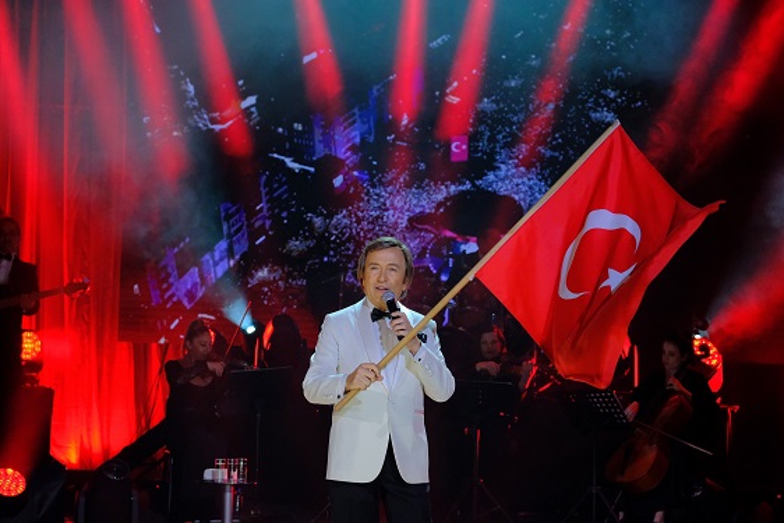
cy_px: 262
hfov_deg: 27.0
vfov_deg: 18.2
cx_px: 392
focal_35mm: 75
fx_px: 1634
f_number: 4
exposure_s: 1/320
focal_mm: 50
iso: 5000
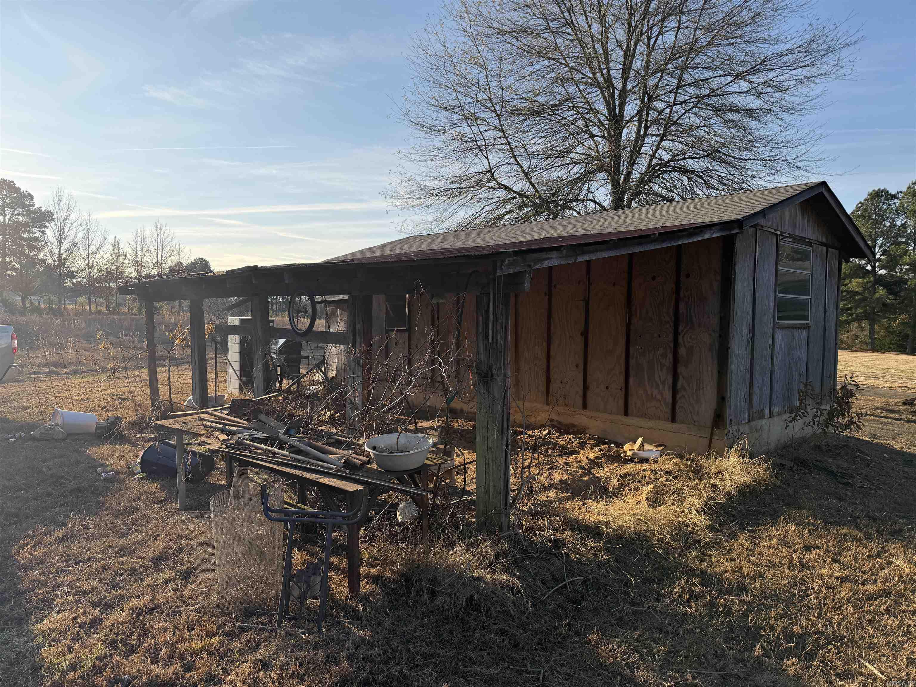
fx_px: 635
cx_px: 458
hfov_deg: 71.6
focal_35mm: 24
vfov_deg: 56.8
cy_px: 344
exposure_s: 1/3953
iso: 100
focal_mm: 6.76
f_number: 1.78
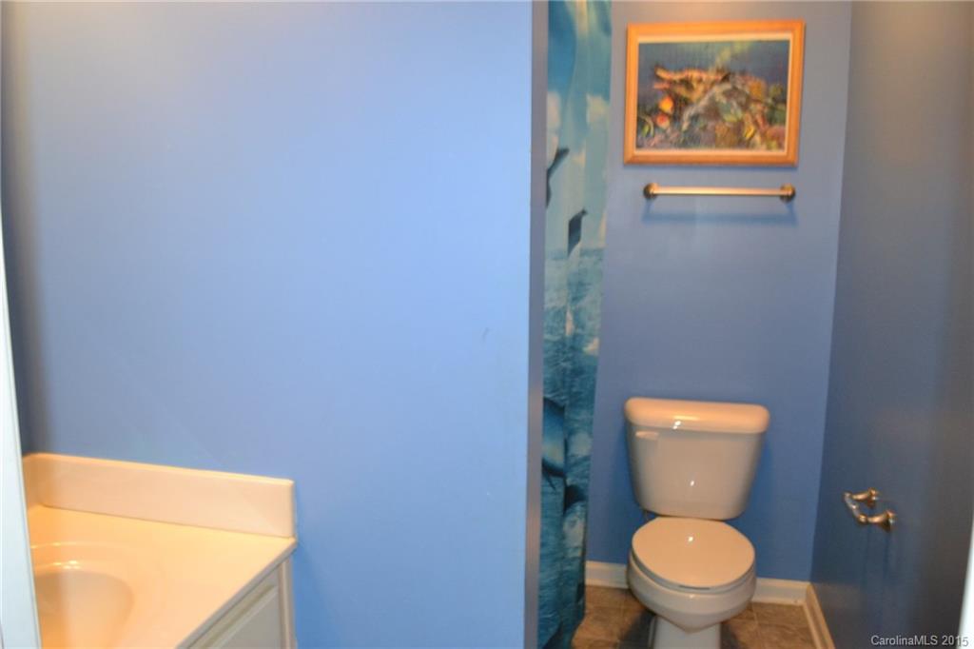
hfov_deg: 67.4
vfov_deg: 47.9
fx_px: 730
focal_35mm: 27
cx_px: 487
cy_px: 324
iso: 1600
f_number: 3.5
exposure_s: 1/60
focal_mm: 18
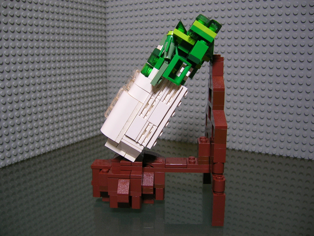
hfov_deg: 52.6
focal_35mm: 35
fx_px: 317
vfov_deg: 40.7
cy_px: 118
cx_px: 157
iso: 50
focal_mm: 5.4
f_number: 2.8
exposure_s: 1/12.1
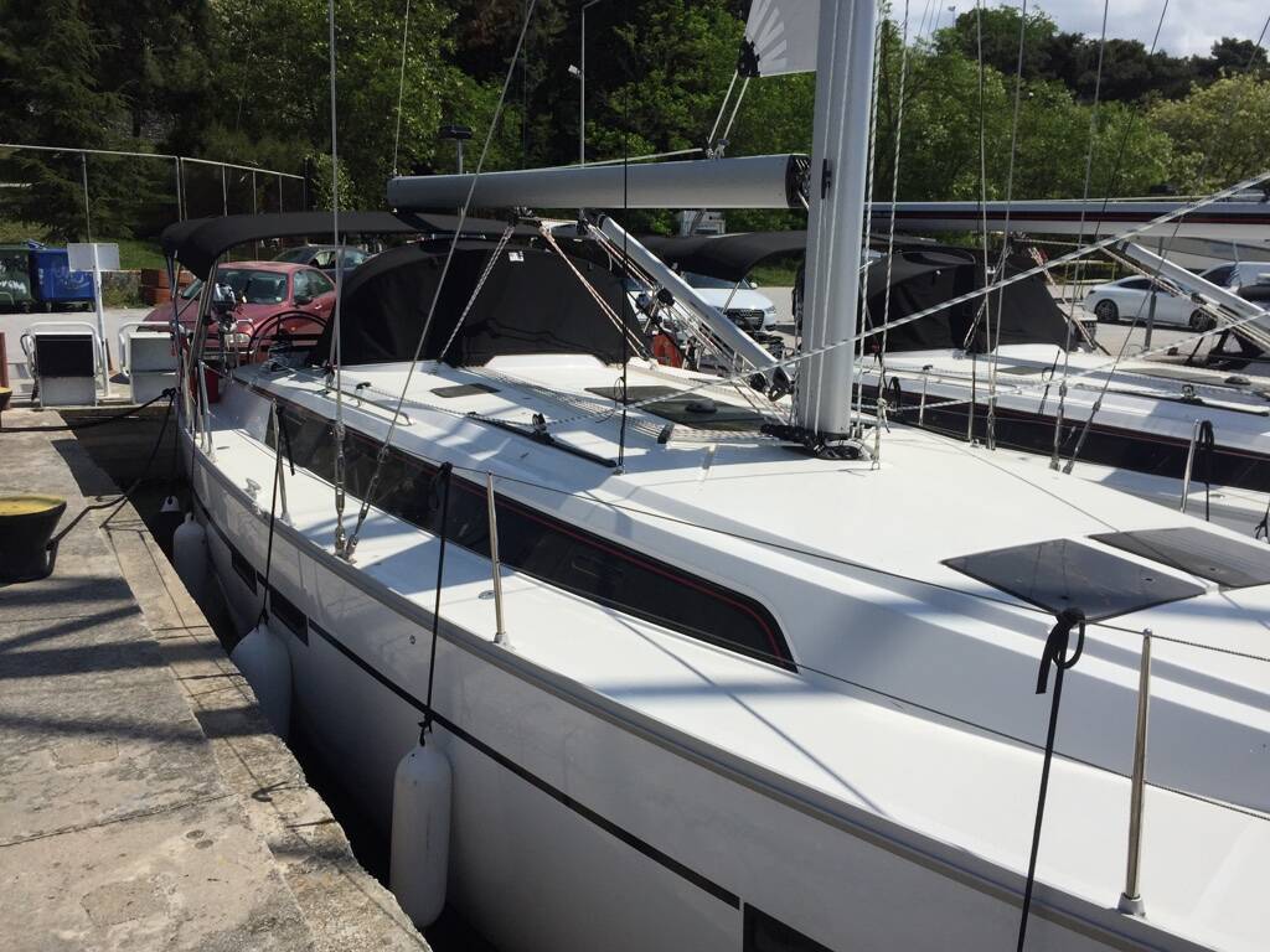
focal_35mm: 29
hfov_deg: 61.7
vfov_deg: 48.2
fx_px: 1064
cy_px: 476
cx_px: 635
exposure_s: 1/6623
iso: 32
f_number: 2.2
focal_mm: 4.15
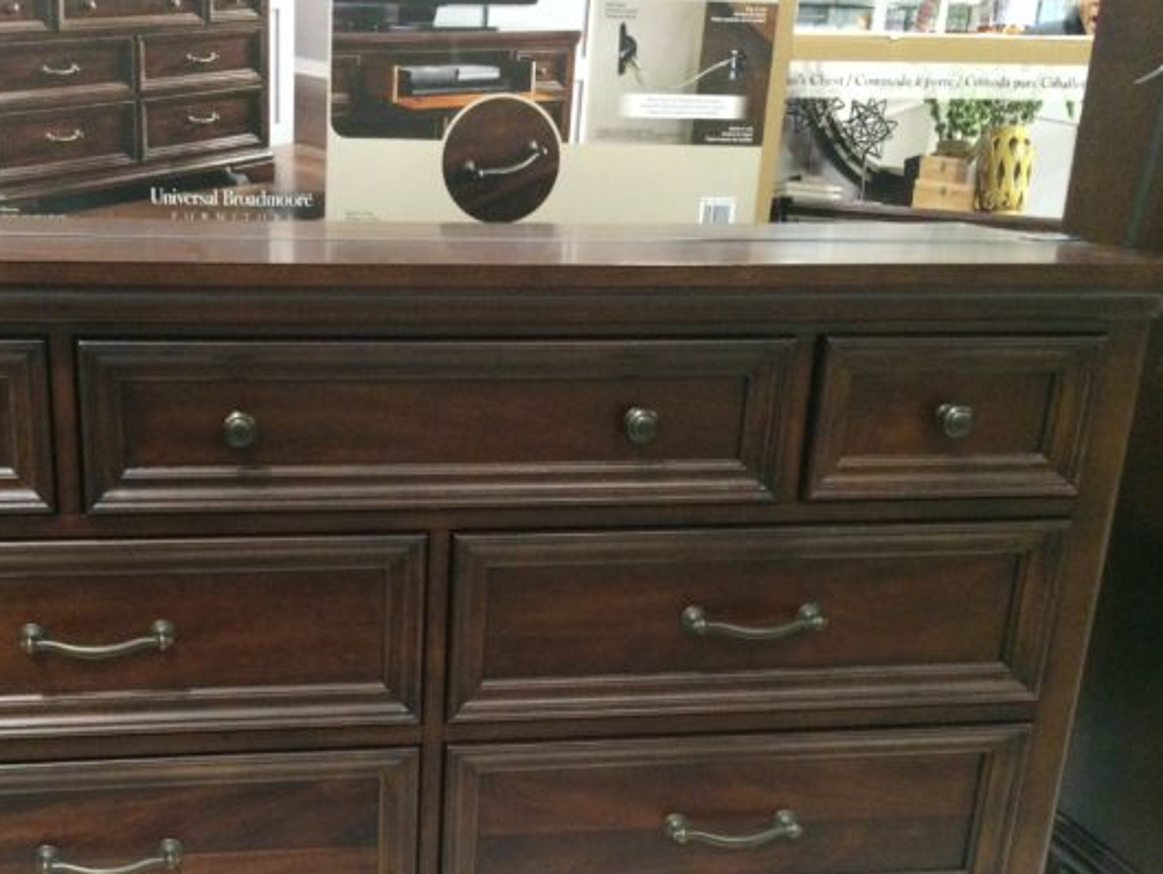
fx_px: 1412
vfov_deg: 33.9
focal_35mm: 42
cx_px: 377
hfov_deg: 44.1
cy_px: 613
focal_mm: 4.15
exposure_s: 1/30
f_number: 2.2
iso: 250
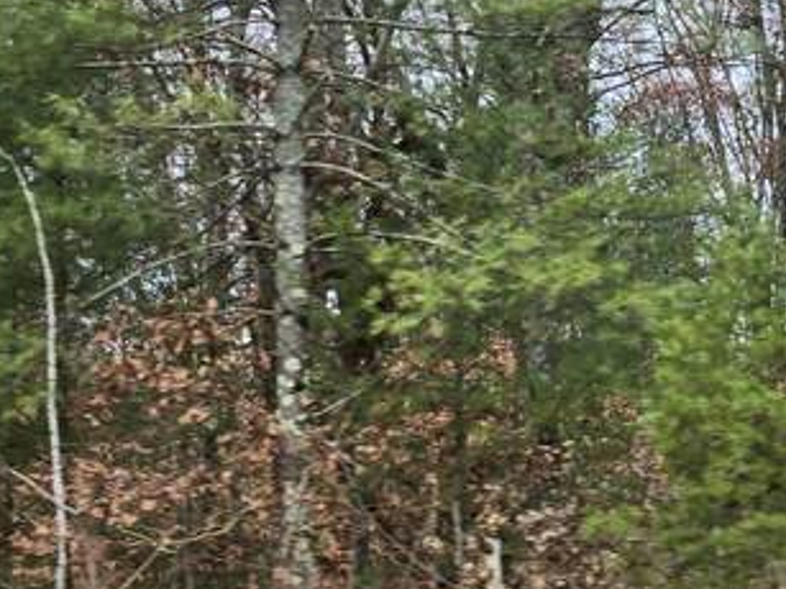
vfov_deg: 15.4
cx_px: 341
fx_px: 2179
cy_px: 341
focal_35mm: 96
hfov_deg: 20.4
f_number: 1.8
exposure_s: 1/218
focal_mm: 5.4
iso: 25
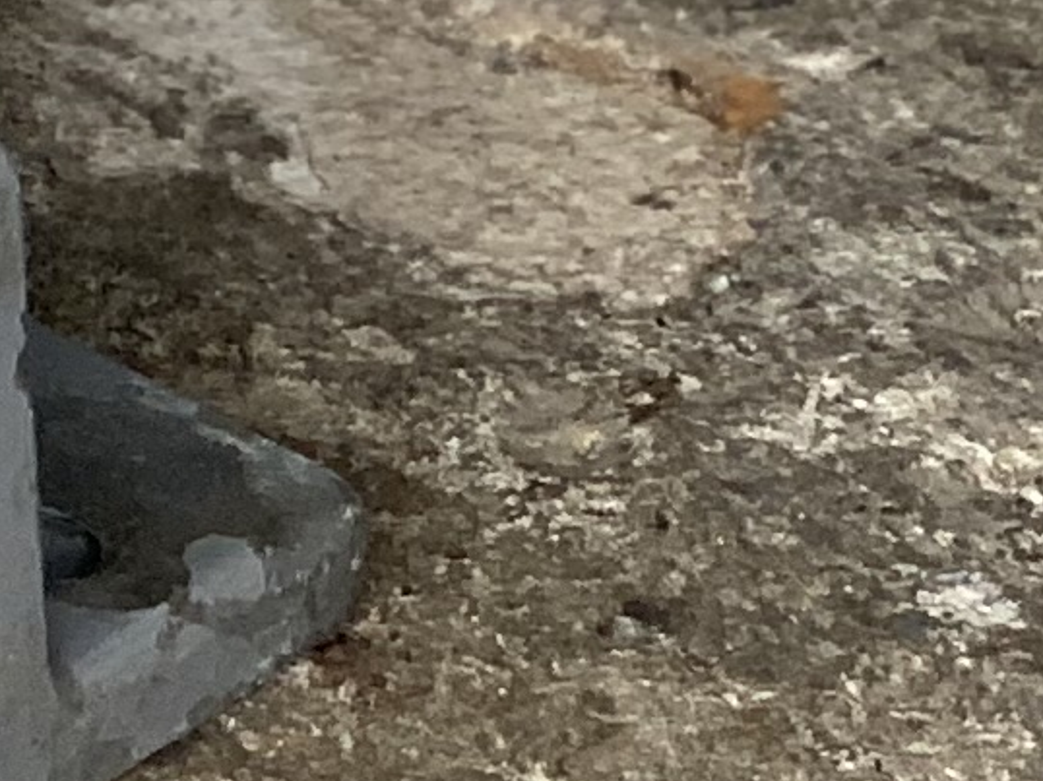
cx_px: -1677
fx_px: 11746
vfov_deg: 3.8
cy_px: -818
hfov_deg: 4.9
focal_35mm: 390
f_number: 2.4
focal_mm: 6
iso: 50
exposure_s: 1/122
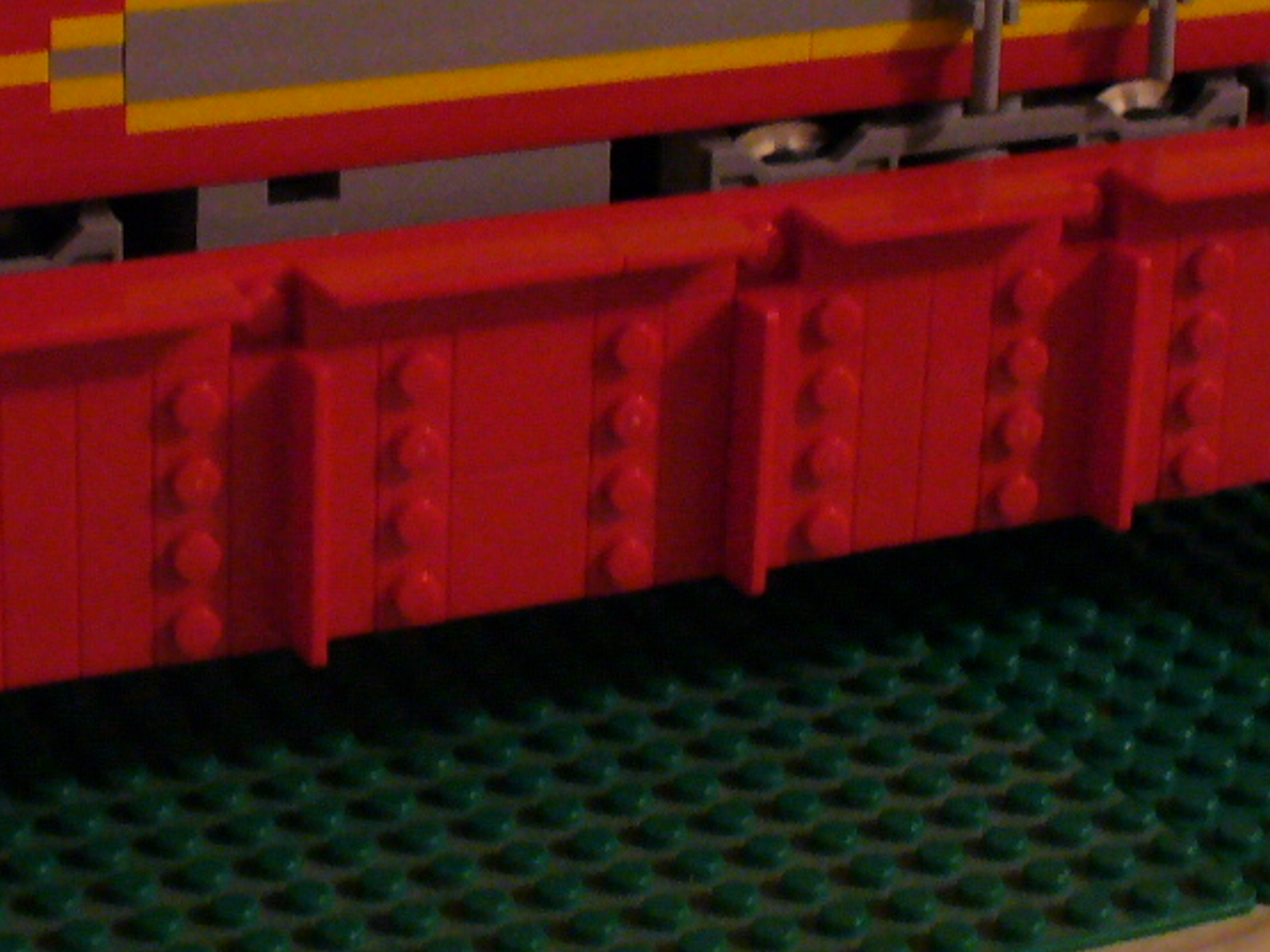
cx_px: 260
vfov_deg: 14.8
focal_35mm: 99
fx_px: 3632
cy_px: 105
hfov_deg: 19.6
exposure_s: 1/8
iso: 200
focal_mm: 6.1
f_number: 2.8
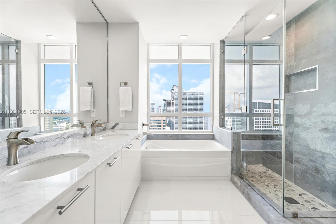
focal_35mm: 16
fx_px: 149
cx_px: 168
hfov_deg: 96.7
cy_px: 112
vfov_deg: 73.7
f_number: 8
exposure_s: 1/30
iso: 400
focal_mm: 16
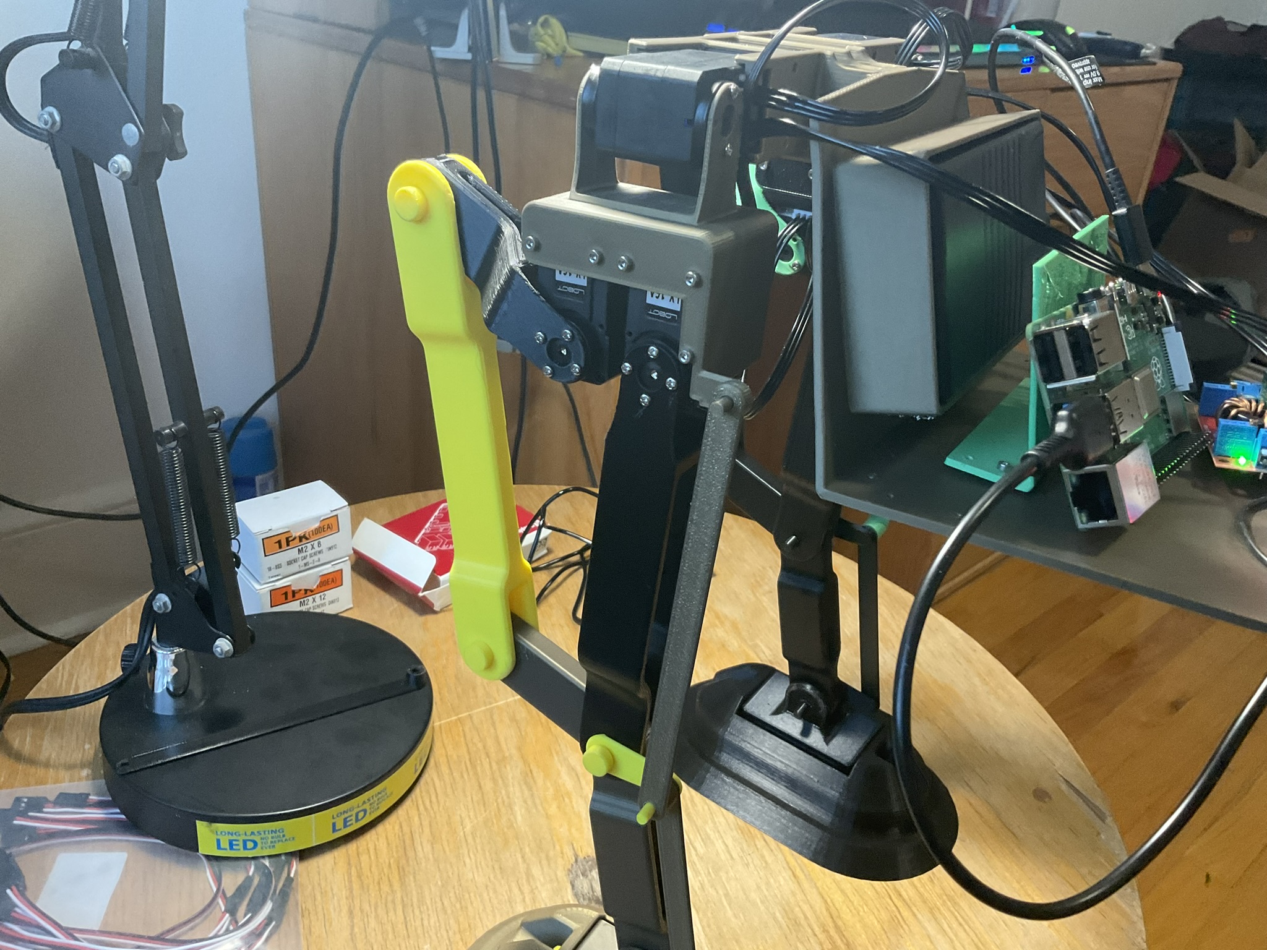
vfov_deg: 48.2
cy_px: 475
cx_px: 634
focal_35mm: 29
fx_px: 1061
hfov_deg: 61.7
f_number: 1.8
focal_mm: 3
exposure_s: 1/60
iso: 200
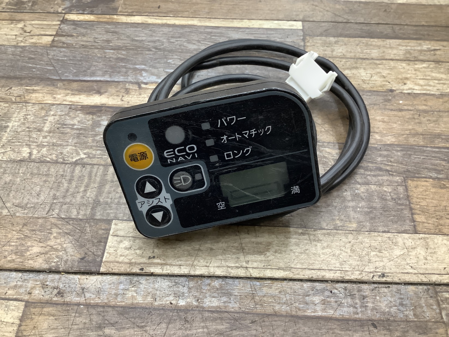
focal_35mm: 31
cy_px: 168
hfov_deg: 58.3
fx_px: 402
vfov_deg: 45.5
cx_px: 224
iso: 250
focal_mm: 3.3
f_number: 2.4
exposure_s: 1/60
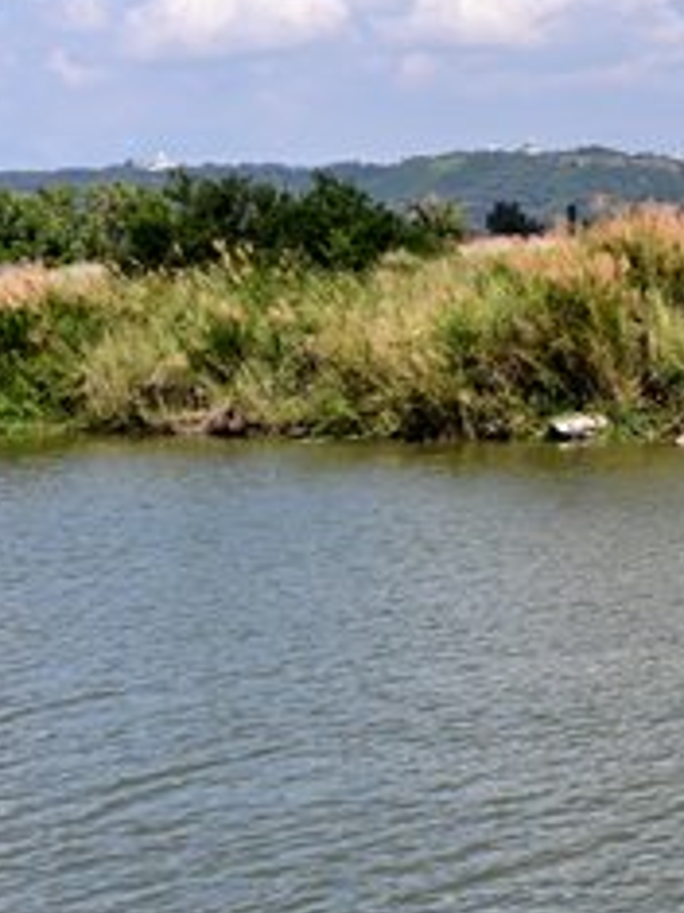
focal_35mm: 120
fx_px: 3177
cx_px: 964
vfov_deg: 16.2
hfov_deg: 11.8
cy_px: 167
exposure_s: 1/160
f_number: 8
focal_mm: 24.5
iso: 100
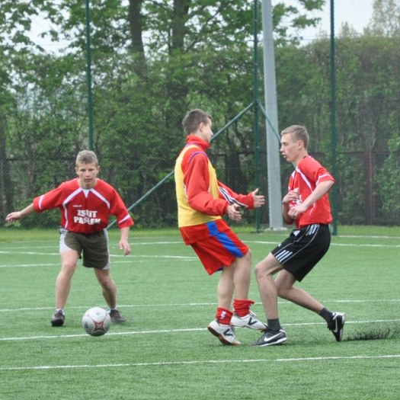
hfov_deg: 11.3
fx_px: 2026
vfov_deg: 11.3
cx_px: 232
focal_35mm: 155
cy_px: 201
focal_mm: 80
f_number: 5.6
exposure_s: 1/2000
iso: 1250
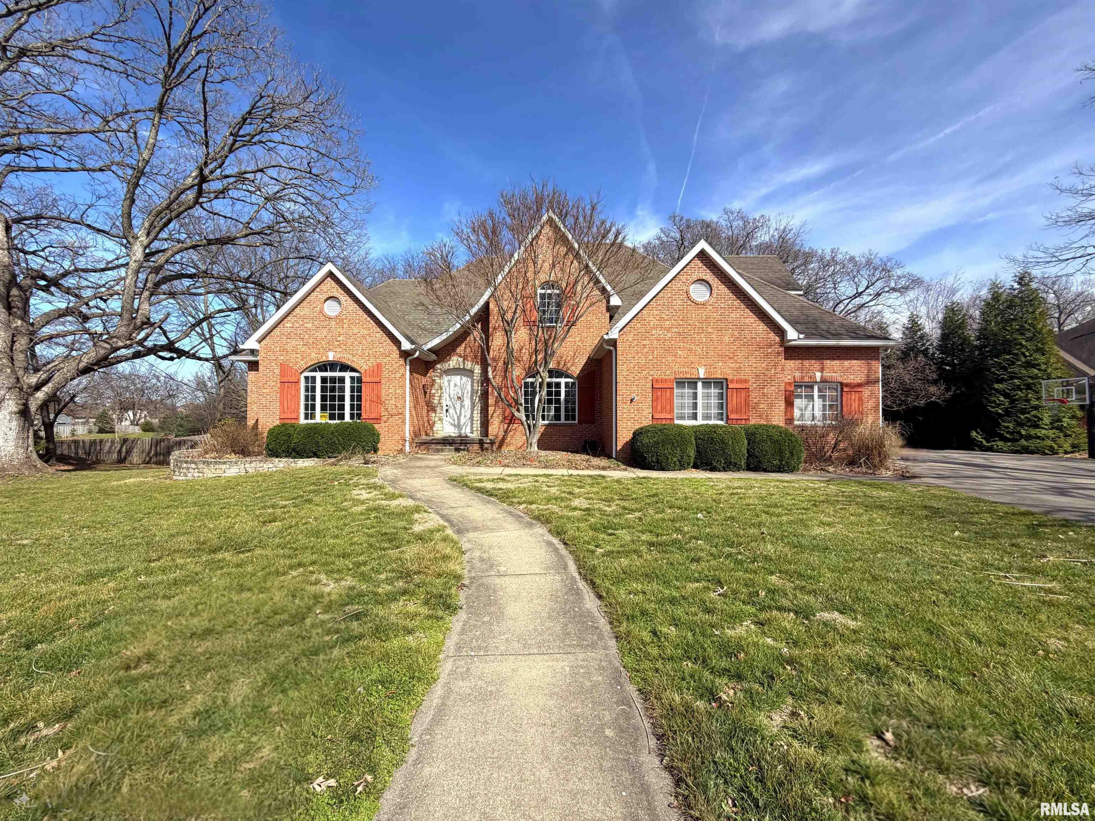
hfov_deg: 102.1
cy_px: 410
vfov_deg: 85.6
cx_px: 548
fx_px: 443
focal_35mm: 14
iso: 25
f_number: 2.2
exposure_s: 1/909
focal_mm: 2.22
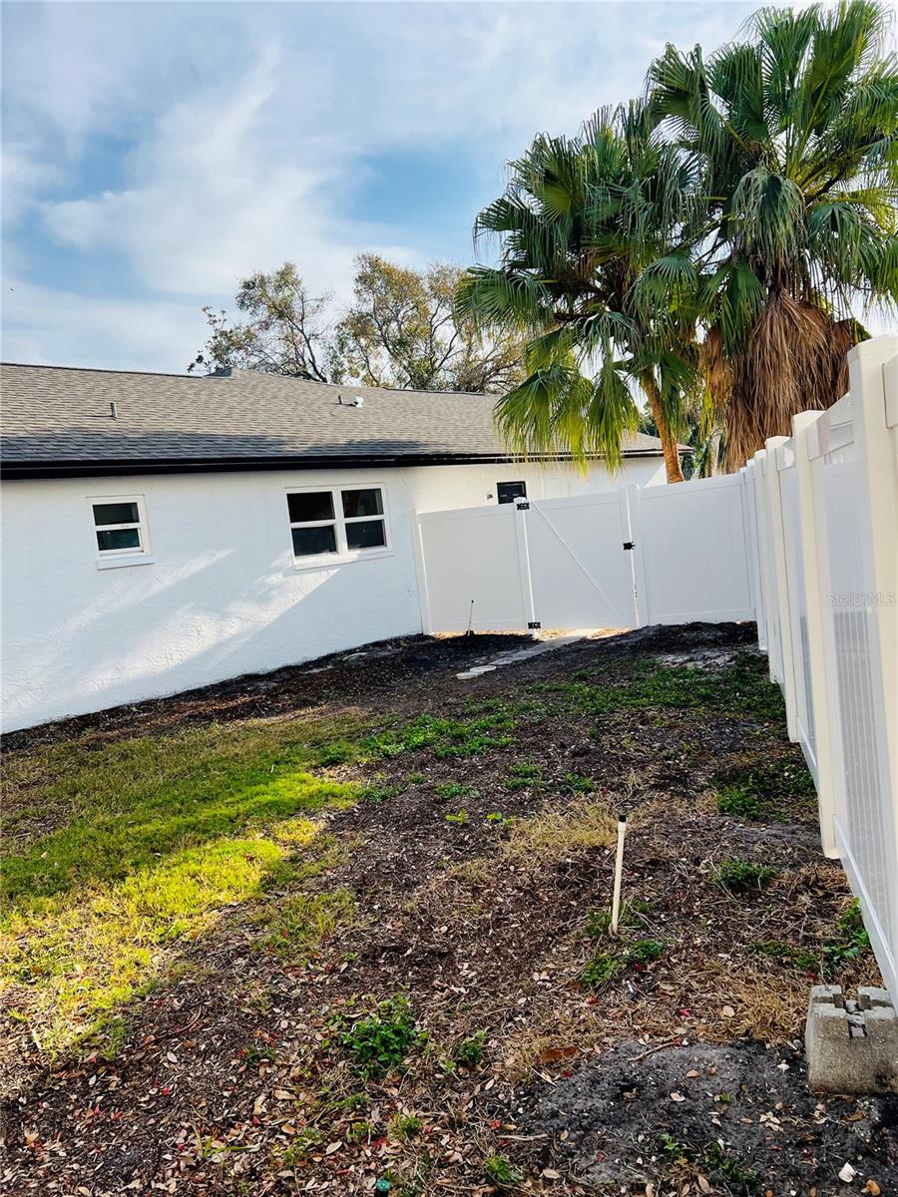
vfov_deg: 67.3
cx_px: 449
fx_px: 899
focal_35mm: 26
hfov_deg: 53.1
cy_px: 598
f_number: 1.5
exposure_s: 1/2165
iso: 50
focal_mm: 5.7
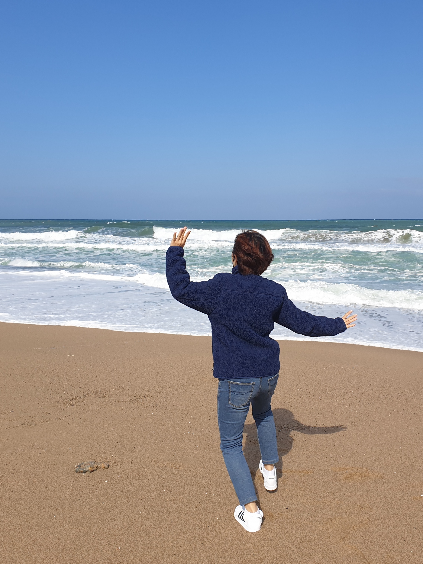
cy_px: 281
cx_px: 242
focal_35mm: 35
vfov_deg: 52.6
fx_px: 570
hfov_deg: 40.6
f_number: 2.4
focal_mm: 4.3
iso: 50
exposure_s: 1/2212
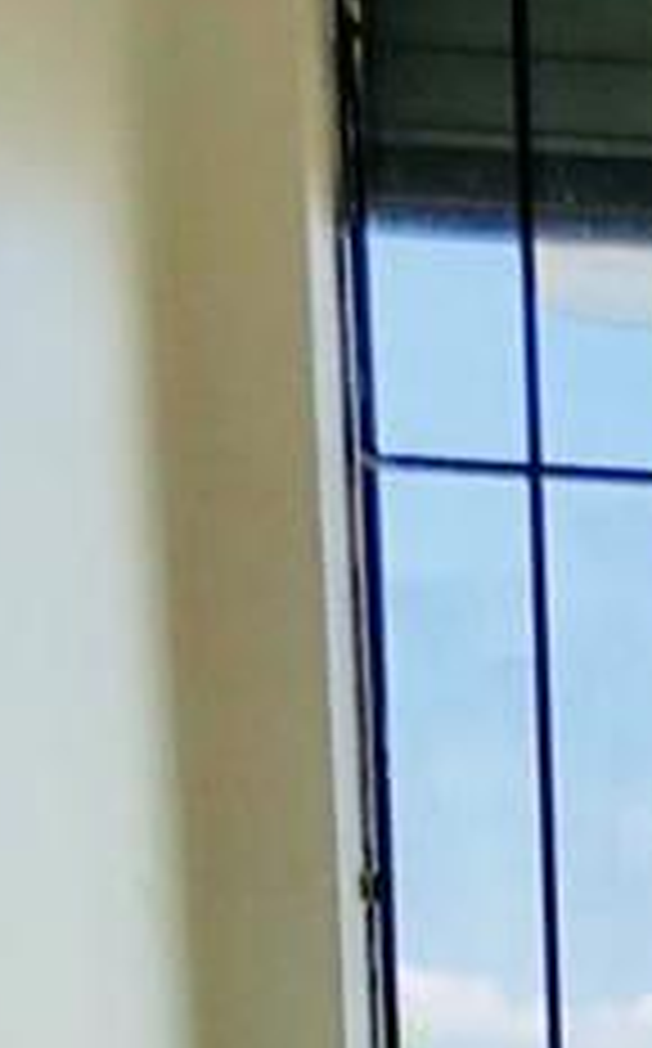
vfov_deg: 11.5
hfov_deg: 7.9
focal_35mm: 153
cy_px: 2469
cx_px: 1592
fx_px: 4363
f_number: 1.8
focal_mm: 4
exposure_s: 1/704
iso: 20
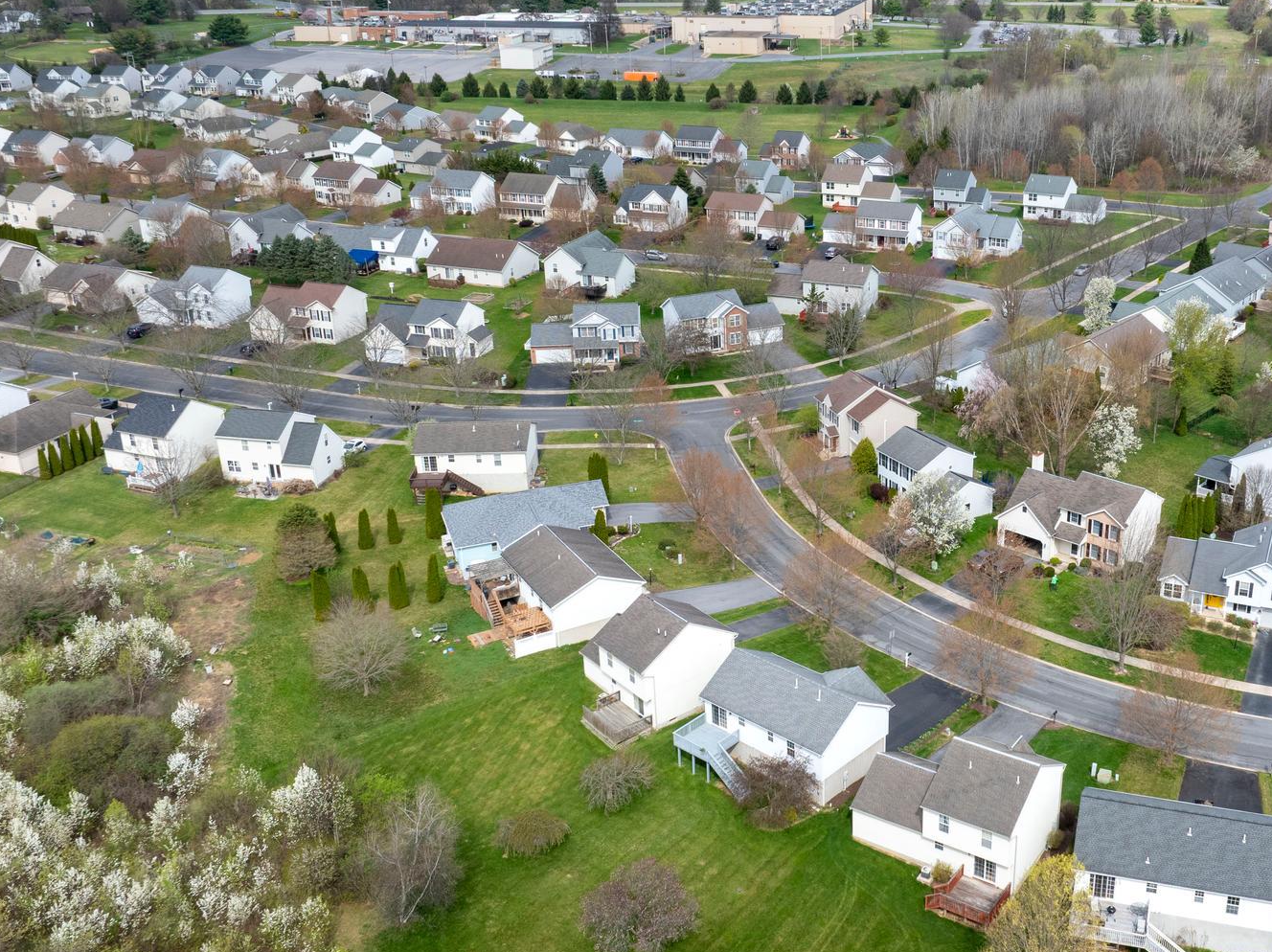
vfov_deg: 38.6
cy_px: 435
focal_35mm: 37
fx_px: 1359
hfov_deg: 49.4
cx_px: 839
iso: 100
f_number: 7.1
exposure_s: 1/240
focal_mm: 12.29
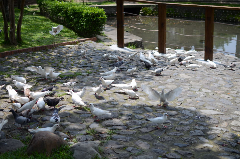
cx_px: 120
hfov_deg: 37.9
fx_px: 349
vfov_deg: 25.7
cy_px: 80
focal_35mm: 52
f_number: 2.8
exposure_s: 1/3200
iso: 200
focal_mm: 35
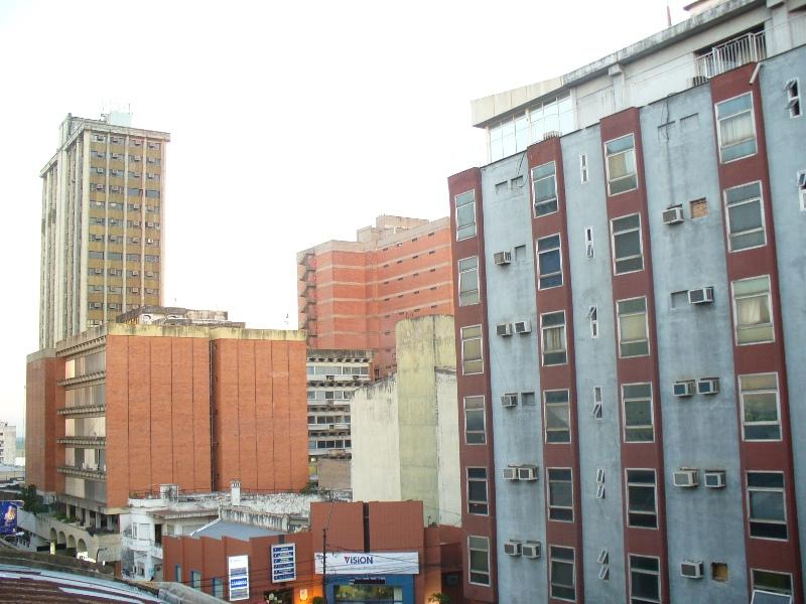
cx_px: 403
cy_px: 302
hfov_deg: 50.1
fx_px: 862
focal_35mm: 37
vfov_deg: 38.7
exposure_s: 1/25
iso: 80
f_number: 2.8
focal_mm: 6.1
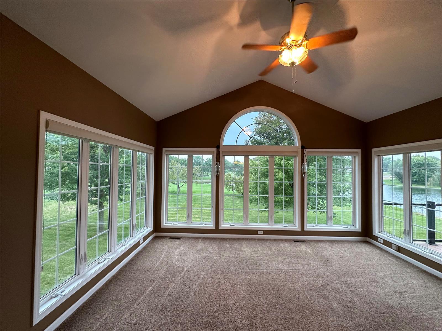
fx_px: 179
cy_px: 166
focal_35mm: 14
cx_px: 221
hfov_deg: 102.1
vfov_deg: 85.7
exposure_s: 1/60
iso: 250
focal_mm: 2.22
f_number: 2.2
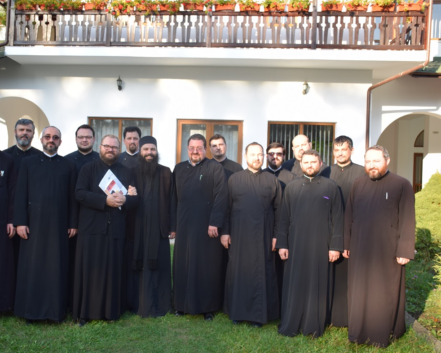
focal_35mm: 40
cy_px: 178
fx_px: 516
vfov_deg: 37.7
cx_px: 181
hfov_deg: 46.0
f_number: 5.6
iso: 125
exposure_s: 1/125
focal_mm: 23
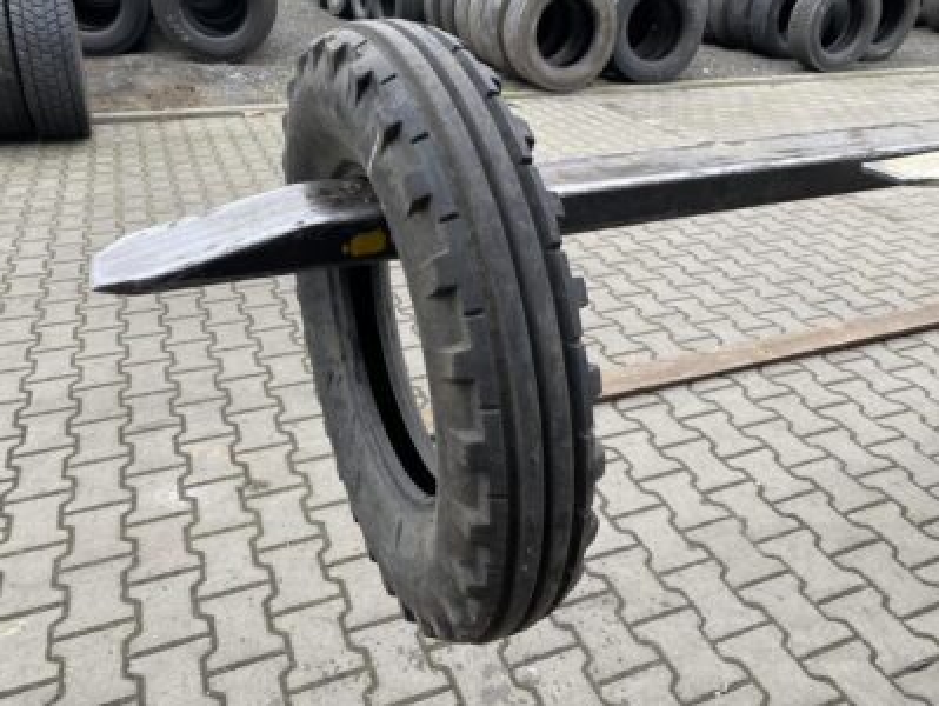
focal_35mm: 28
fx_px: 760
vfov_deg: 49.8
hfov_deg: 63.4
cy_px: 338
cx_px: 468
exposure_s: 1/121
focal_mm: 4.25
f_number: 1.8
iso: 40
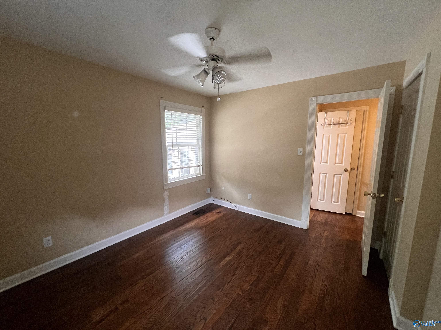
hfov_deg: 106.2
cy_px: 165
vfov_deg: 89.9
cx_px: 220
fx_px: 166
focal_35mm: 13
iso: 400
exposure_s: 1/60
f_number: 1.8
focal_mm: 1.57
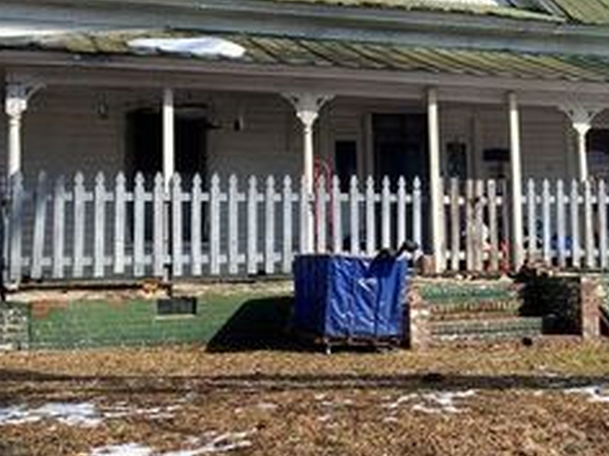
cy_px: 184
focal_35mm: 55
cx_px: 423
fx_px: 968
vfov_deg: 26.5
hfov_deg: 34.5
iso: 32
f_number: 1.8
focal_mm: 4.25
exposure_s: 1/1927
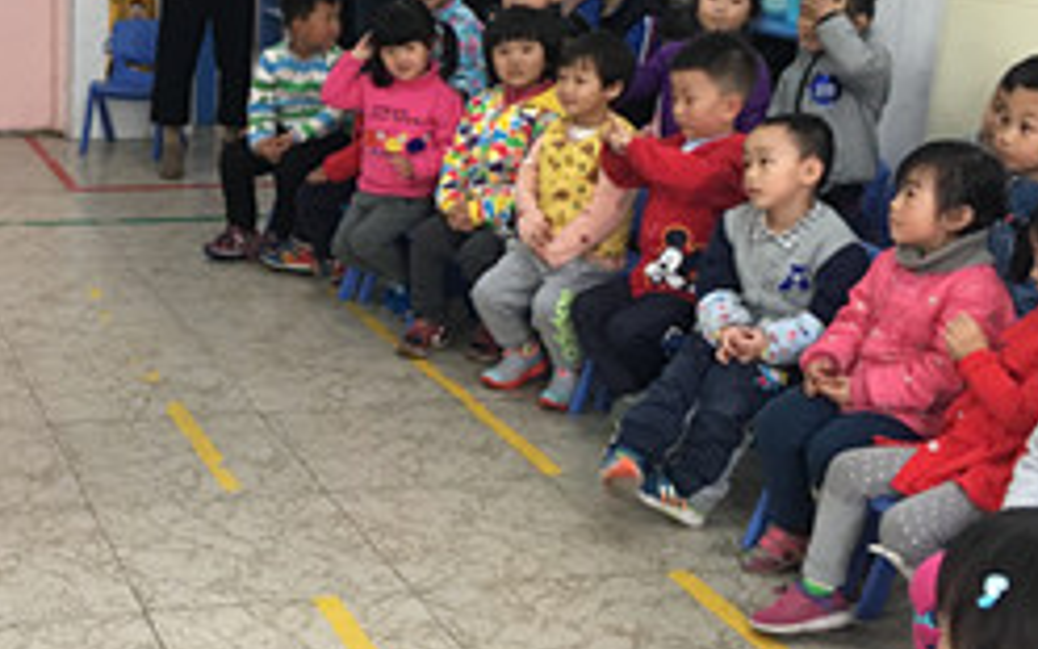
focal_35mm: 62
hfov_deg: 31.9
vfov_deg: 20.9
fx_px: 1754
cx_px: 167
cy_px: 291
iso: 200
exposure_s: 1/33
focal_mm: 4.15
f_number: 2.2
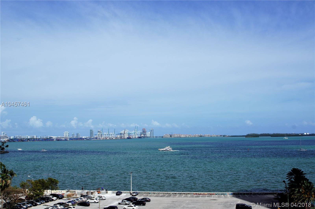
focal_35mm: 36
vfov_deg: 36.8
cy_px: 104
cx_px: 158
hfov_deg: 53.2
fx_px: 315
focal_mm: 24
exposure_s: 1/250
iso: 100
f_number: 13
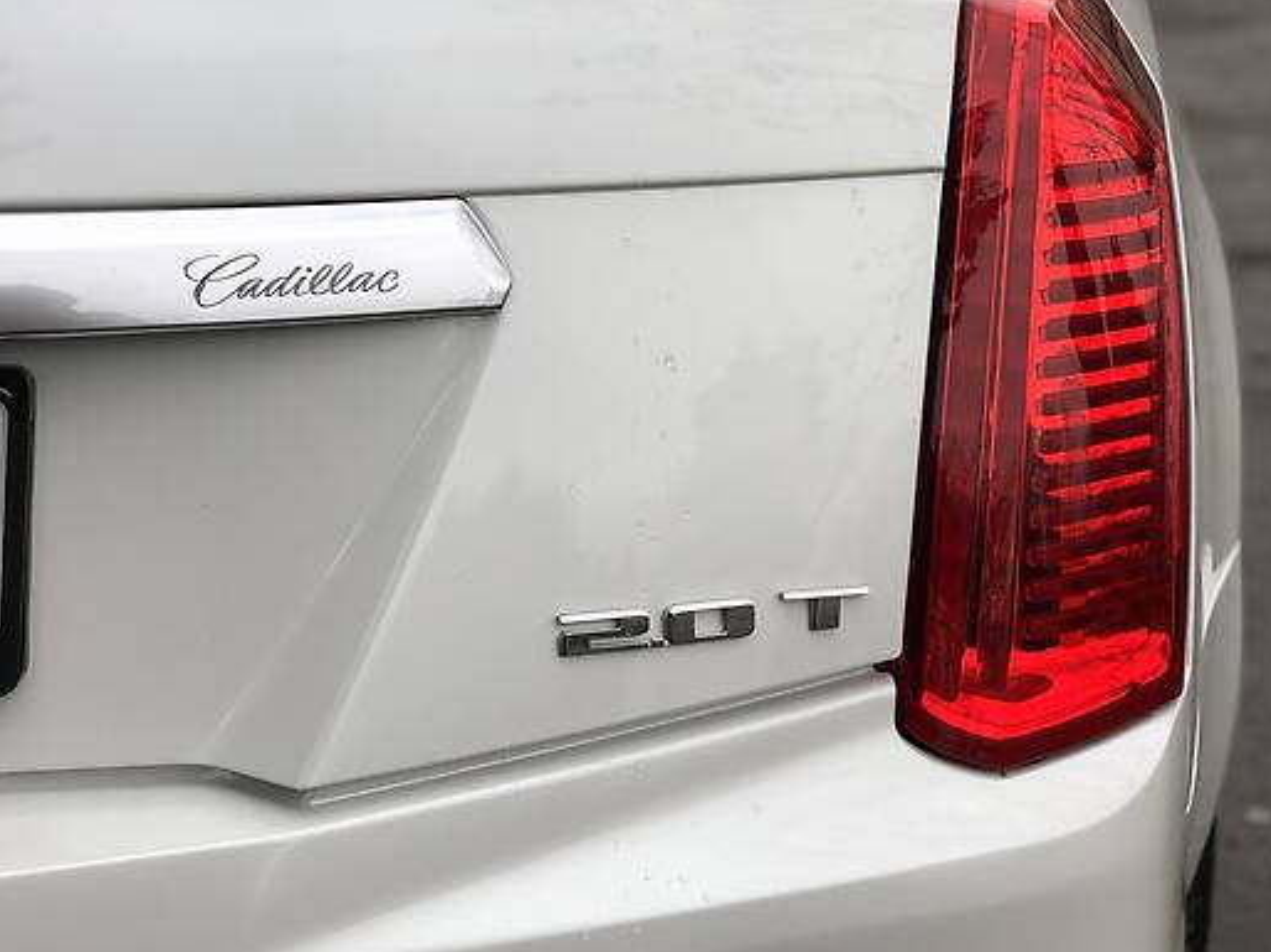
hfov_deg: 24.1
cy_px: 376
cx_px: 690
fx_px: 2973
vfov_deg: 18.2
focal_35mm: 81
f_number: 2.4
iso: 16
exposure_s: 1/60
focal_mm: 6
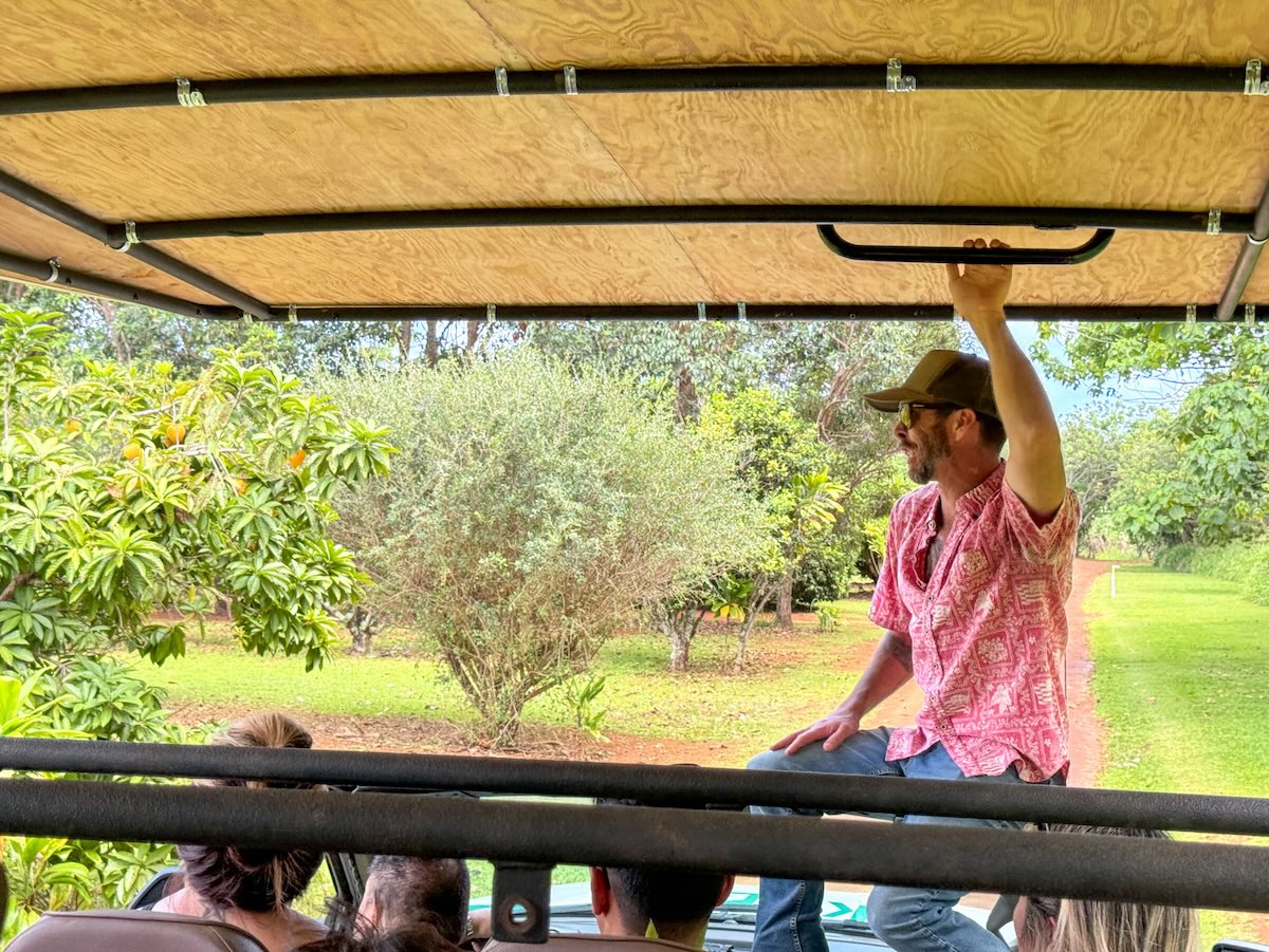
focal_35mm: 48
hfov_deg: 39.6
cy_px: 476
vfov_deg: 30.3
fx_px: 1760
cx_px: 634
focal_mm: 6.76
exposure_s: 1/320
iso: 64
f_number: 1.8
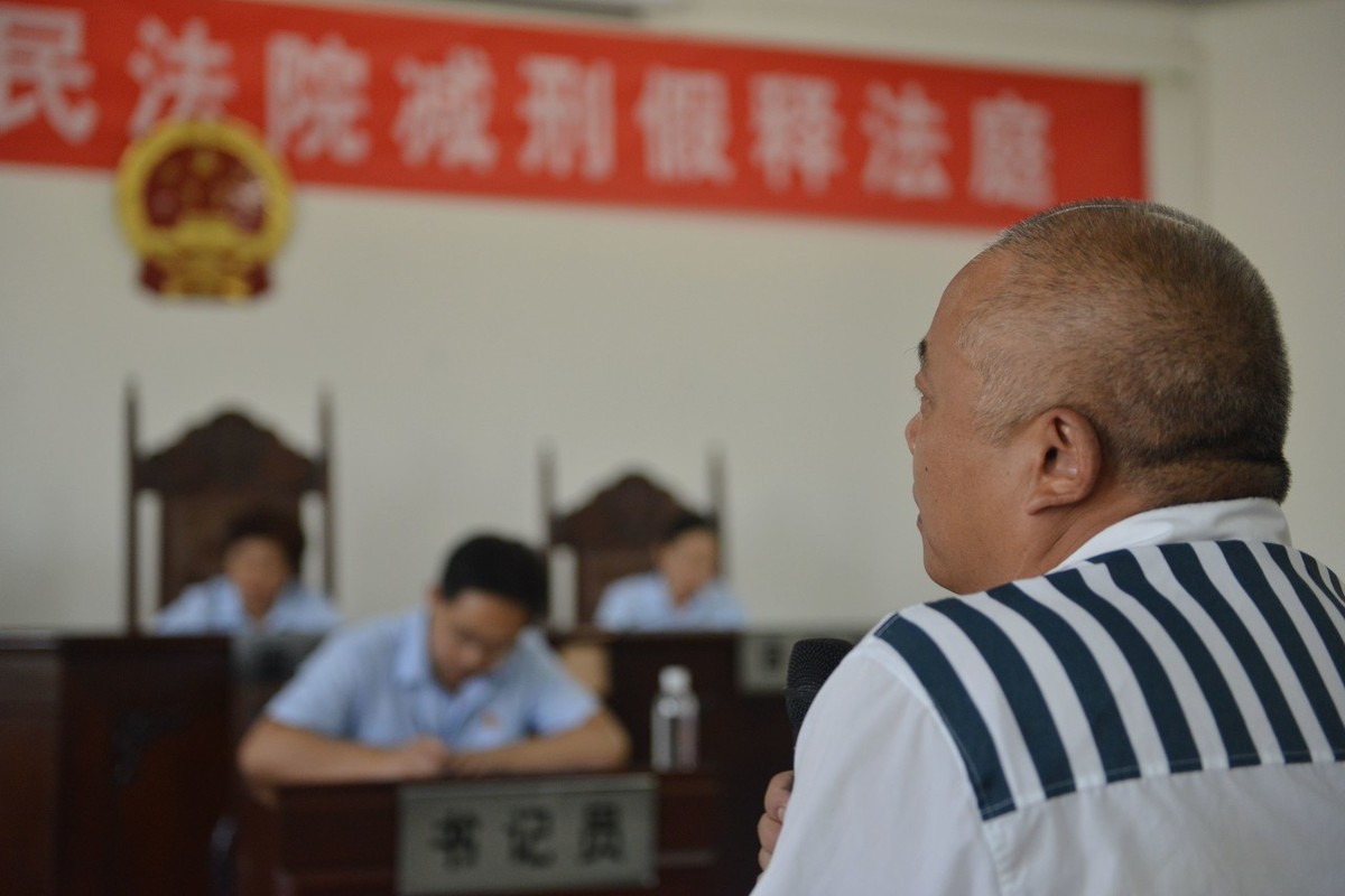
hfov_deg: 35.6
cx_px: 672
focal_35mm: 56
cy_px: 448
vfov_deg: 24.2
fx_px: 2092
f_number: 2.8
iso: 1600
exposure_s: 1/160
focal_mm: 56
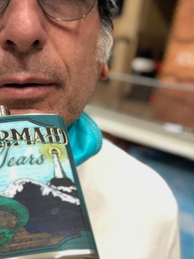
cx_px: 39
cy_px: 107
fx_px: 823
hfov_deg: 13.4
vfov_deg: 17.9
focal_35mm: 110
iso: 125
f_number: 2.4
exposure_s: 1/30
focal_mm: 6
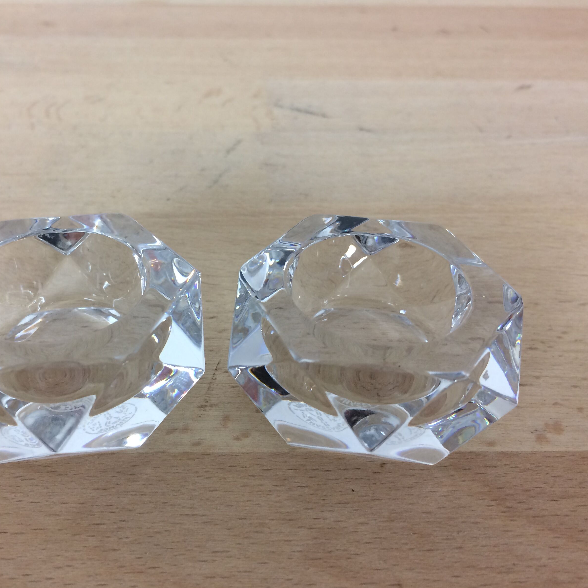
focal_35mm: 35
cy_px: 298
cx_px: 230
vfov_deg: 47.2
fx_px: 673
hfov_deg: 46.9
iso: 50
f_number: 2.2
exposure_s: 1/33
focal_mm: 4.15
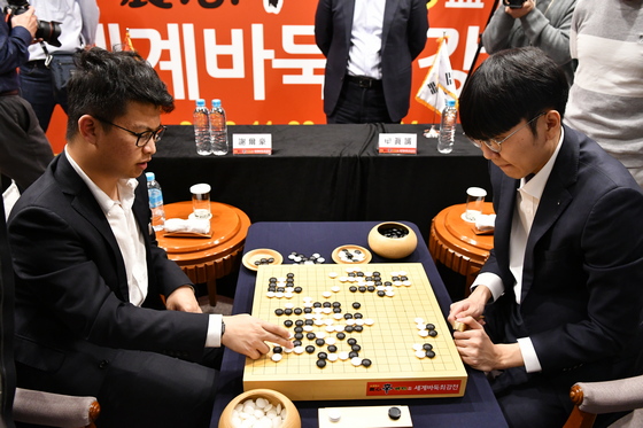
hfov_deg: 67.4
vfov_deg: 47.9
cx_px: 322
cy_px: 214
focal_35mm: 27
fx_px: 482
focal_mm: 18
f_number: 4.5
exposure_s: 1/125
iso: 2500
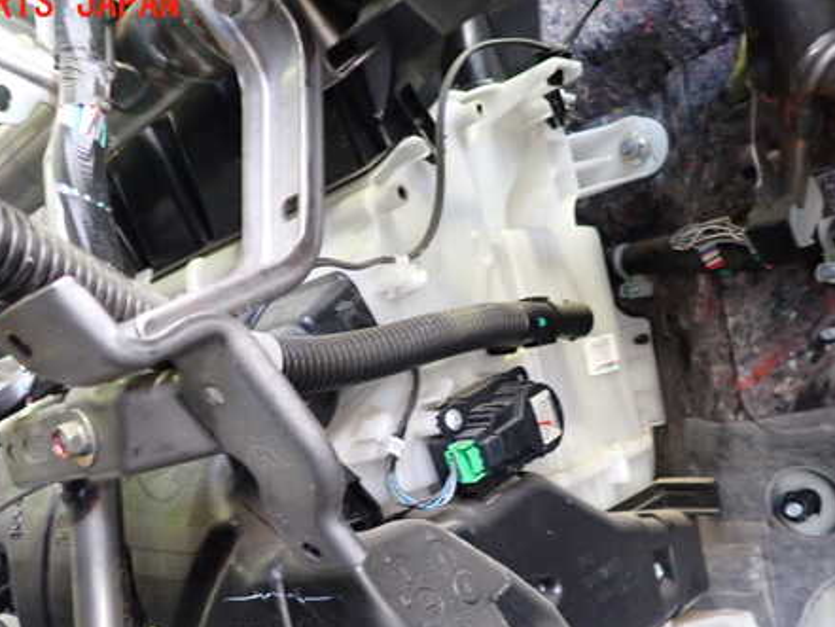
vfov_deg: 41.4
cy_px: 407
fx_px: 820
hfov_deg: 53.9
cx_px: 403
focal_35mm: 34
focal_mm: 4.5
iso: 400
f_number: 2
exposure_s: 1/40
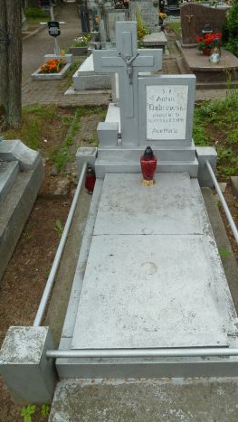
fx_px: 314
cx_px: 142
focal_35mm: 28
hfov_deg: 41.4
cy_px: 209
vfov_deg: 67.9
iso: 80
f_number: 4
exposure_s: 1/250
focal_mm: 4.1
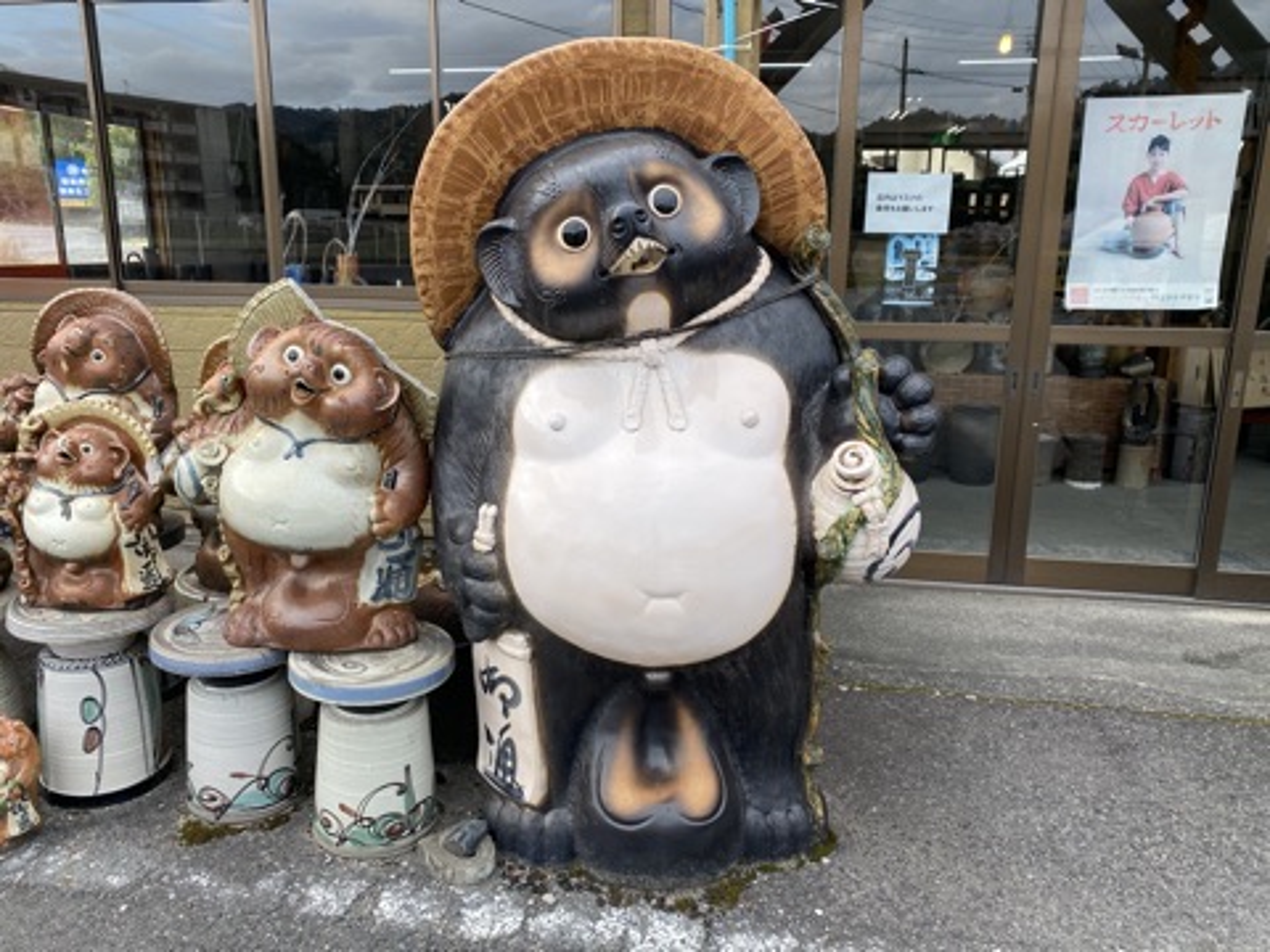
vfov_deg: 53.1
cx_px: 635
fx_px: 954
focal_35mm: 26
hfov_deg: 67.3
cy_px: 476
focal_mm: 4.25
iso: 32
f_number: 1.8
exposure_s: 1/519
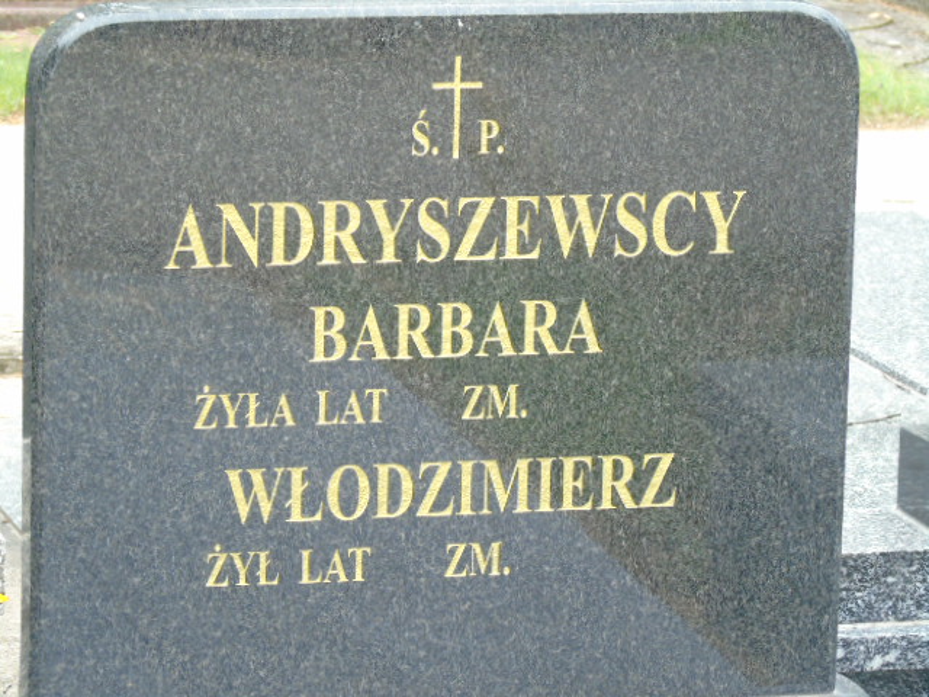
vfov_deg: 8.0
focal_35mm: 186
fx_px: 4992
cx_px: 464
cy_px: 348
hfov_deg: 10.6
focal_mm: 33
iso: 250
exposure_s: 1/125
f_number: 5
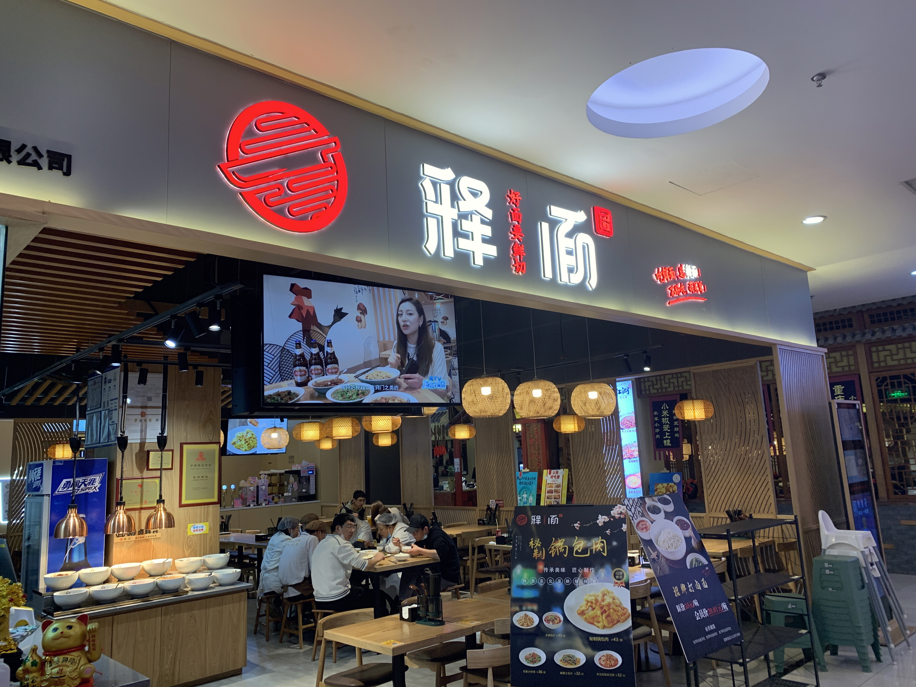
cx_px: 458
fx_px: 688
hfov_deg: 67.3
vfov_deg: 53.1
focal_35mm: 26
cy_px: 344
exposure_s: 1/100
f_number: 1.8
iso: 80
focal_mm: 4.25
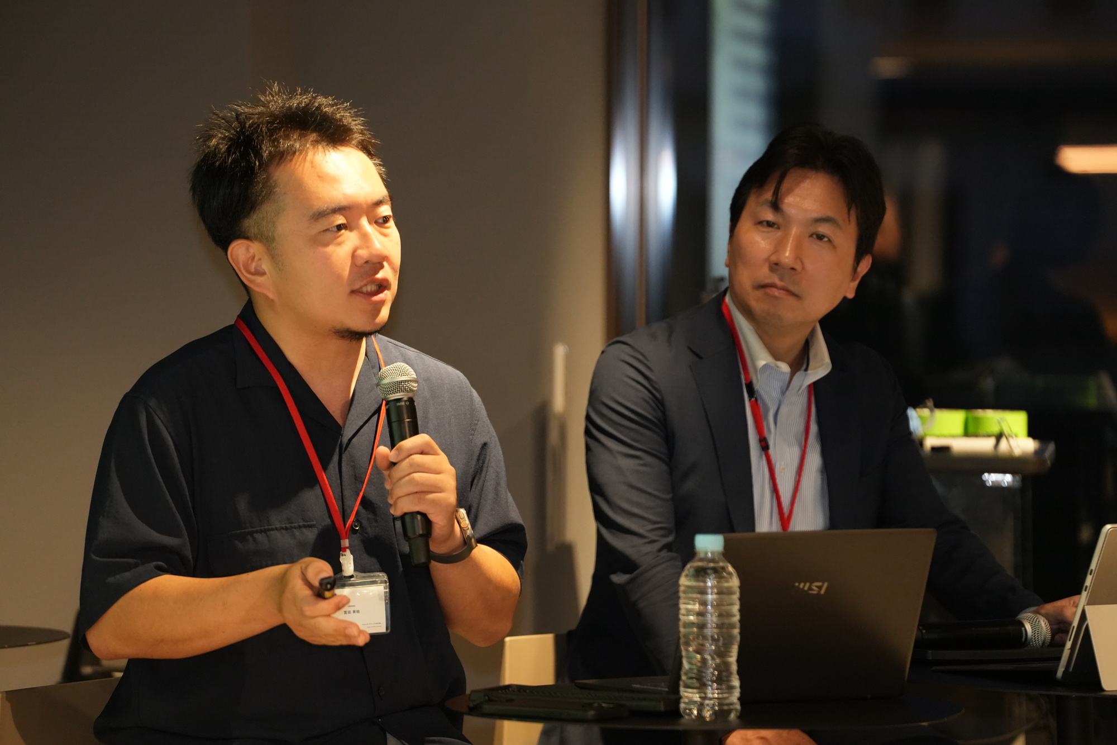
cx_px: 558
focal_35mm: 180
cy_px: 372
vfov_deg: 7.6
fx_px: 5584
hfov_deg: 11.4
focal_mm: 180
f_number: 4
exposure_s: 1/200
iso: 4000
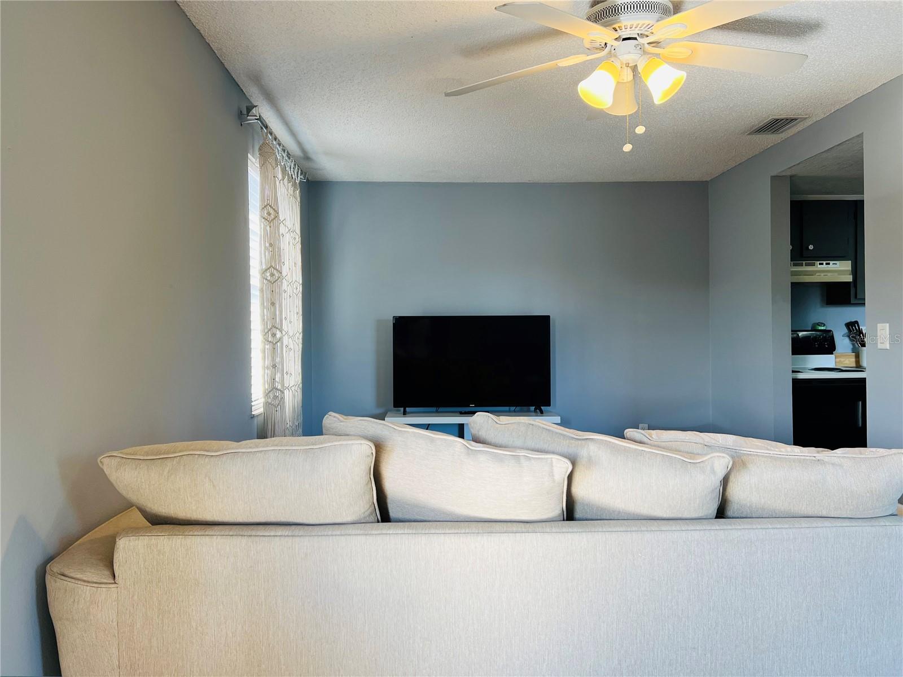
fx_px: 678
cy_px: 338
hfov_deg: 67.3
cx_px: 452
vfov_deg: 53.1
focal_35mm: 26
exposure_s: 1/120
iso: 64
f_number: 1.5
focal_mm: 5.7
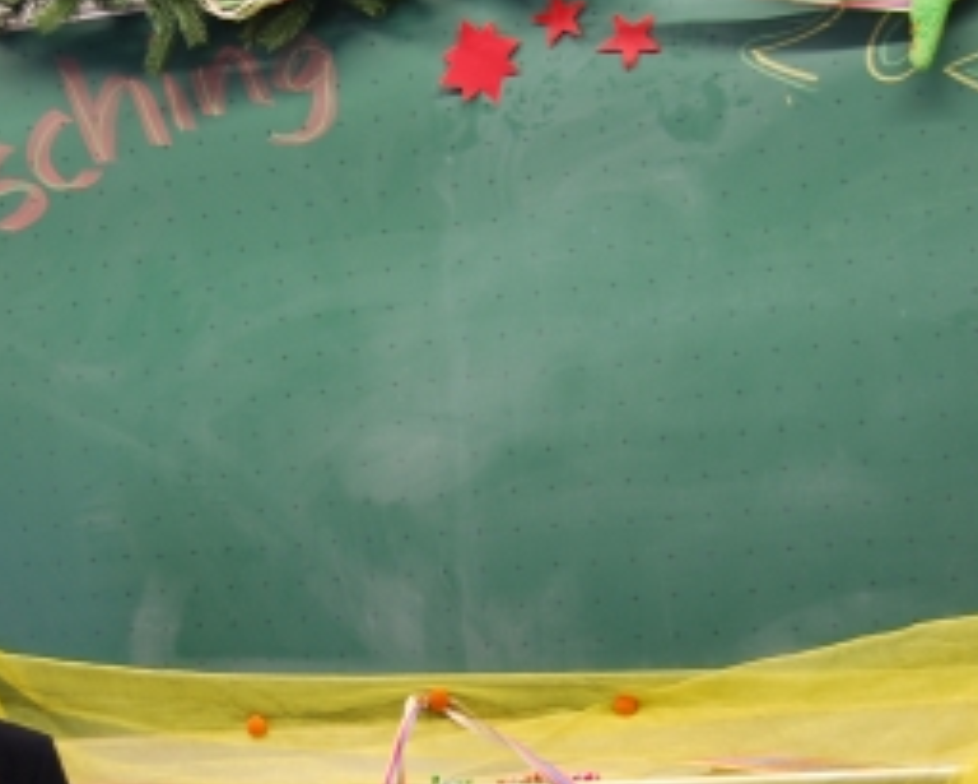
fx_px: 2225
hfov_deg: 24.8
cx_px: 428
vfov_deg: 19.8
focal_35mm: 77
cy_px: 568
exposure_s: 1/40
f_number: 4.5
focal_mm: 31
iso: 200
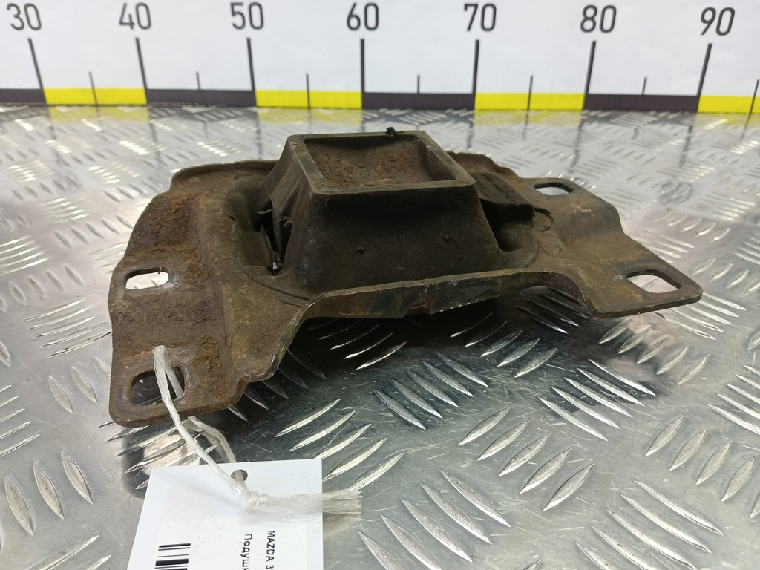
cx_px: 380
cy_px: 285
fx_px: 505
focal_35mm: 23
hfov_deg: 73.9
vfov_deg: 58.9
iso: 150
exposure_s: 1/50
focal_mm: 4.11
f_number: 1.6
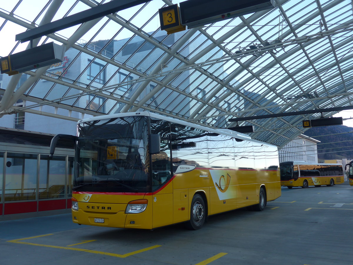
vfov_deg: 41.8
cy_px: 132
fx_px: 347
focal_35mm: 34
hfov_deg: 54.0
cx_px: 176
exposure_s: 1/125
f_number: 2.8
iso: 80
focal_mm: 7
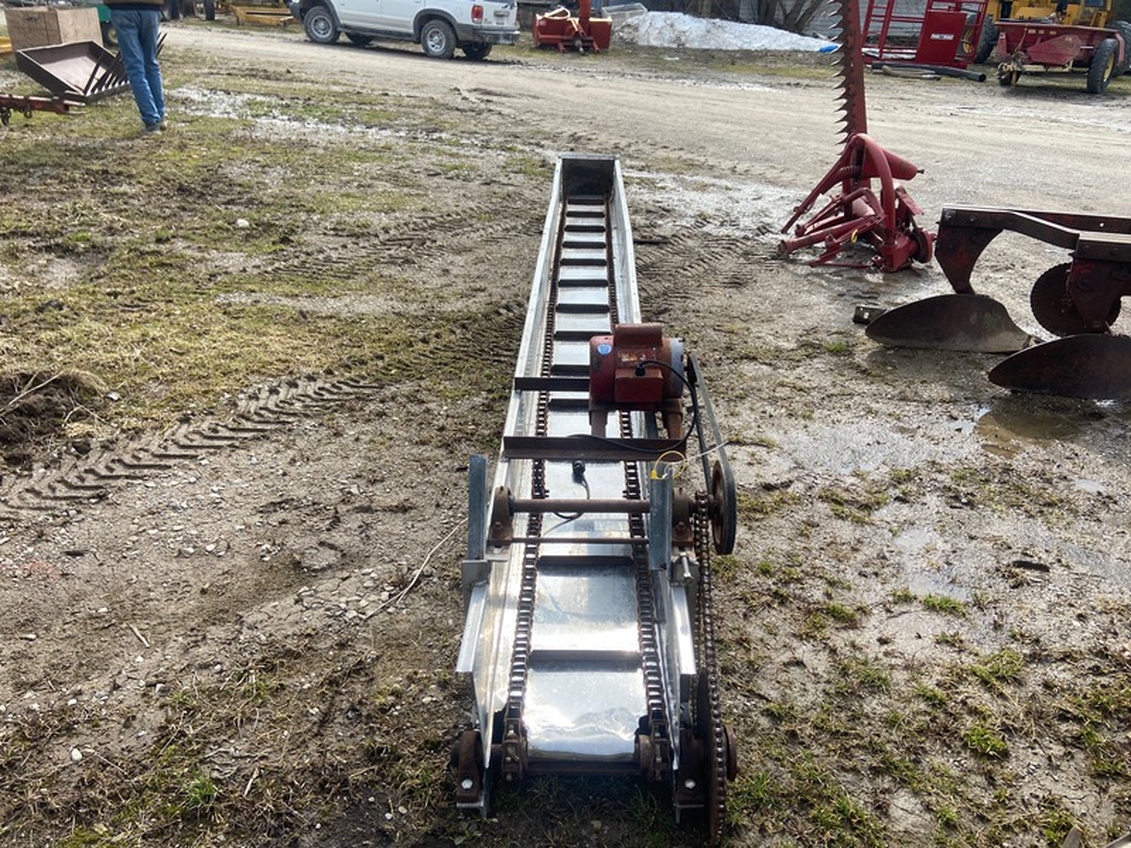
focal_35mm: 26
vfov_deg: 53.1
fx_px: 849
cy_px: 424
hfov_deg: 67.3
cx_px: 566
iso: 32
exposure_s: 1/1727
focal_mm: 4.25
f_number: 1.8
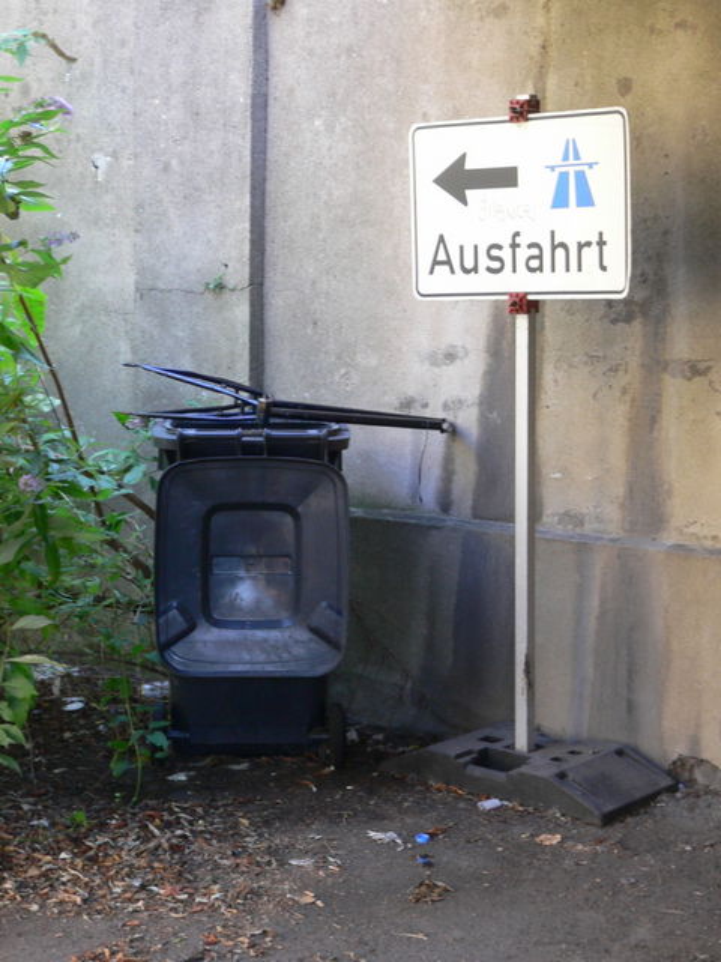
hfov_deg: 19.9
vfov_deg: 26.3
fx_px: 2055
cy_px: 481
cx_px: 360
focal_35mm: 74
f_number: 4.2
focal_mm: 12.3
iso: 150
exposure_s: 1/15
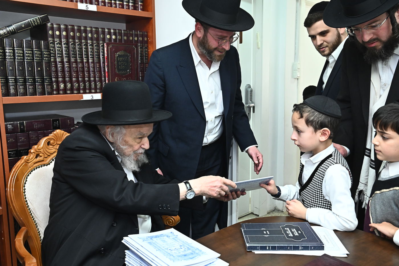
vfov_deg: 38.8
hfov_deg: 55.8
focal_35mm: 34
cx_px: 200
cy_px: 133
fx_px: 377
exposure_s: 1/200
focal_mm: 34
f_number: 8
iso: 4000
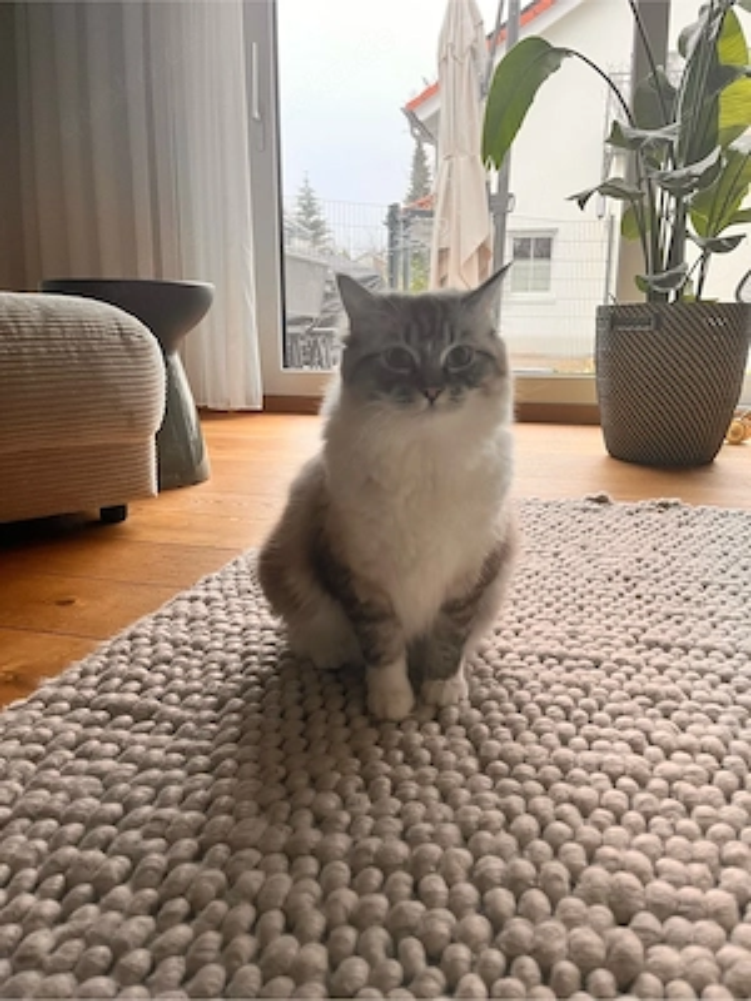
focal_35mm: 26
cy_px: 500
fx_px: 752
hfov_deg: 53.1
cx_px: 376
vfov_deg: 67.3
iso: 160
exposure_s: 1/60
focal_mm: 5.1
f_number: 1.6
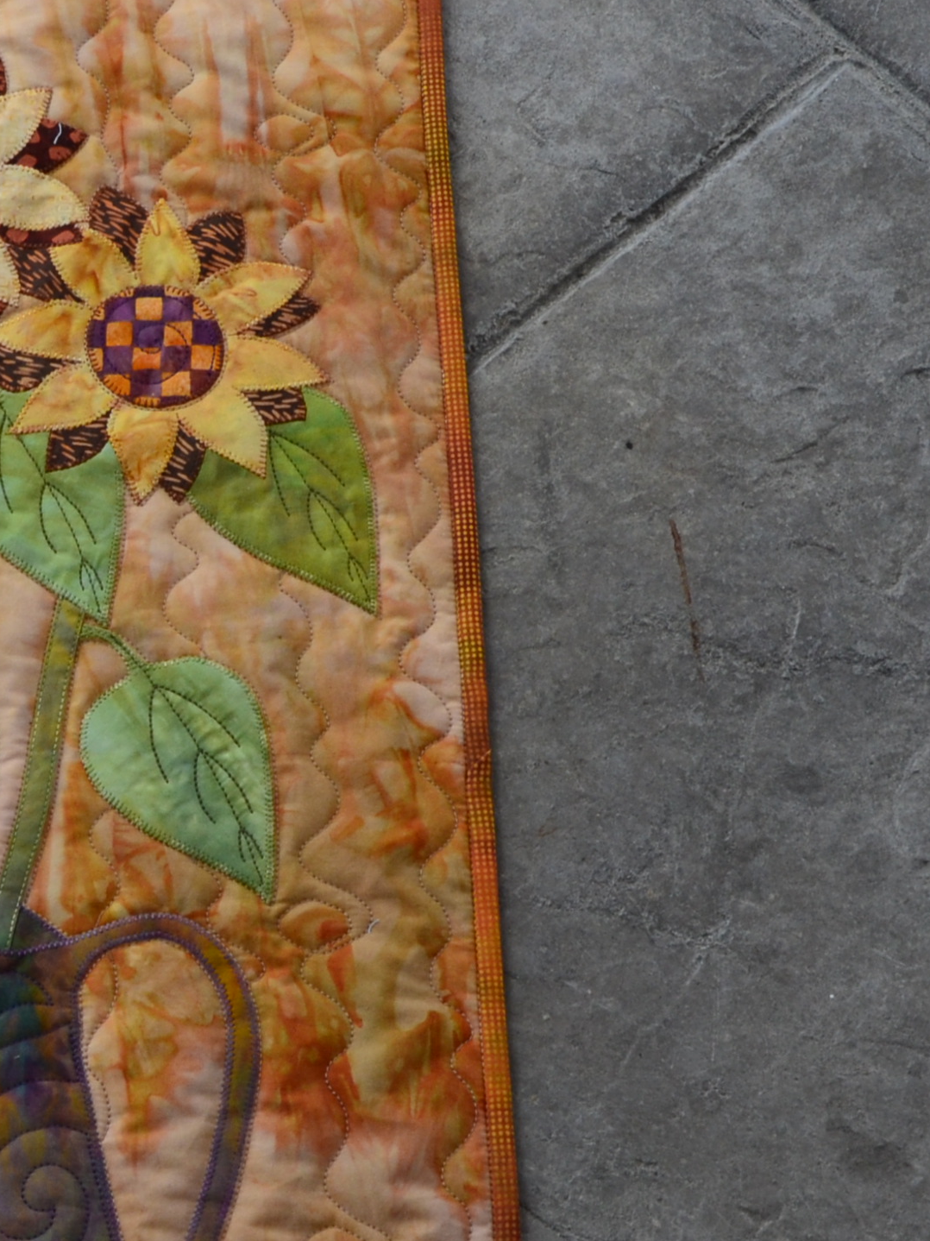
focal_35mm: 111
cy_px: 811
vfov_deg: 17.7
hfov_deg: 13.1
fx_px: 3977
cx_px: -101
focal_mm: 30
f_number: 10
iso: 360
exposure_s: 1/60
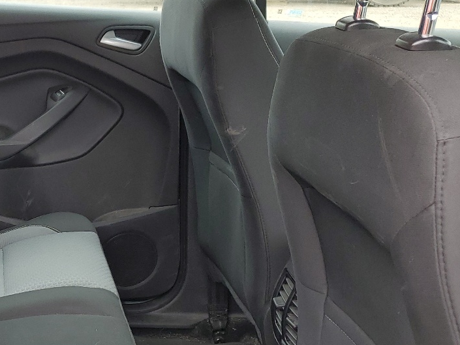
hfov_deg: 30.2
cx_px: -12
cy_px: 242
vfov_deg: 24.6
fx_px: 784
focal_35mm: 59
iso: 50
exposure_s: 1/125
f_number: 1.5
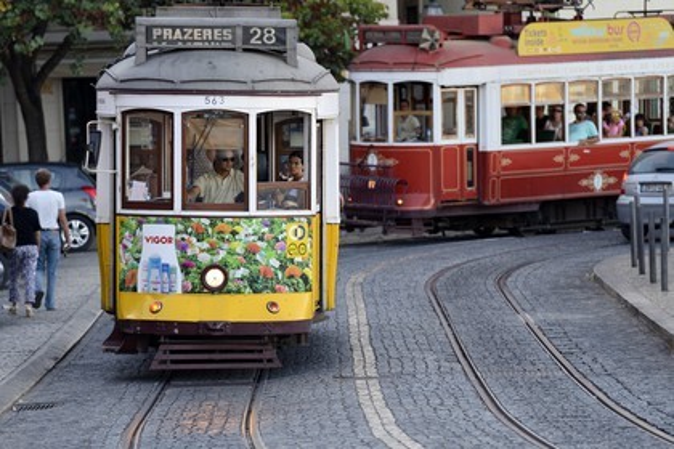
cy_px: 224
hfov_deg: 10.3
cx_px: 337
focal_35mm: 200
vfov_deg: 6.9
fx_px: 3744
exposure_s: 1/320
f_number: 4
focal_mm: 200
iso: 400
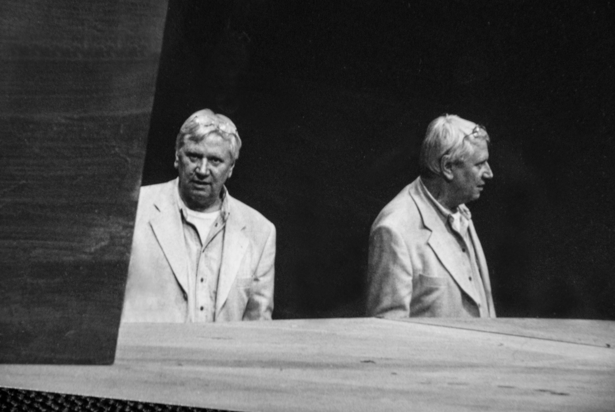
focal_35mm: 300
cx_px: 308
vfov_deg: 4.6
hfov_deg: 6.9
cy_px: 206
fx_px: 5131
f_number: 8
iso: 250
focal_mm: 200
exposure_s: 1/125
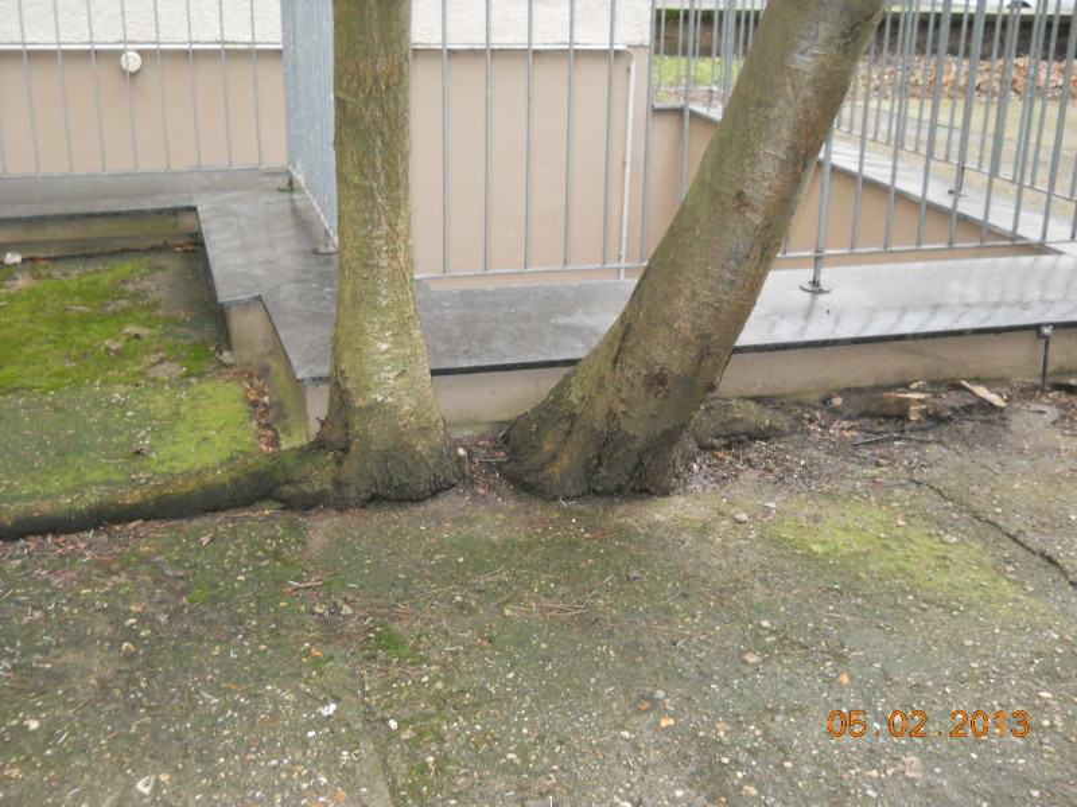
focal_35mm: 41
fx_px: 1276
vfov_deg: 35.1
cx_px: 538
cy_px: 404
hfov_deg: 45.8
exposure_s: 1/30
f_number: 3.1
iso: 500
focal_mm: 6.72
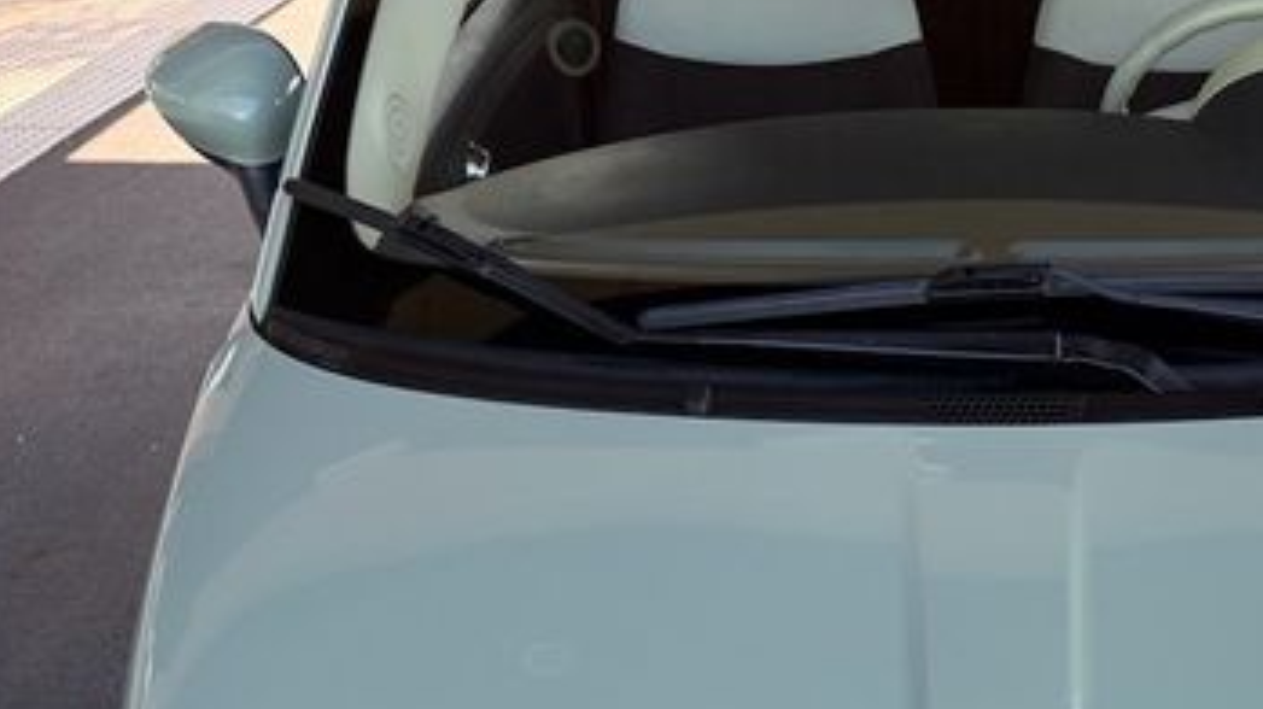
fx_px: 1607
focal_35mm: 48
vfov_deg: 22.8
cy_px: 861
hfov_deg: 41.2
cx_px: 995
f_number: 1.78
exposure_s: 1/473
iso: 80
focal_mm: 6.76
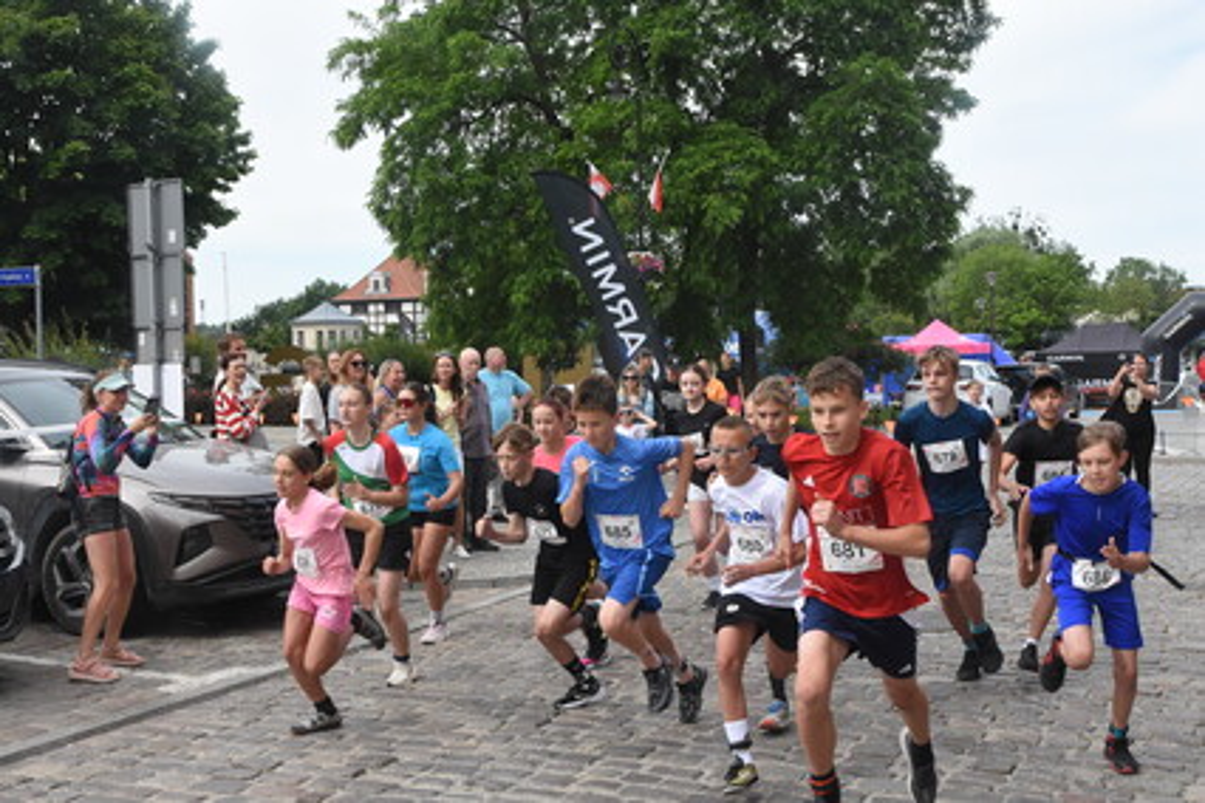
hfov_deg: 45.0
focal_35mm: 44
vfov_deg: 30.8
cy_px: 402
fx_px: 1456
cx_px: 602
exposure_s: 1/500
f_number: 11
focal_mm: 29
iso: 1250
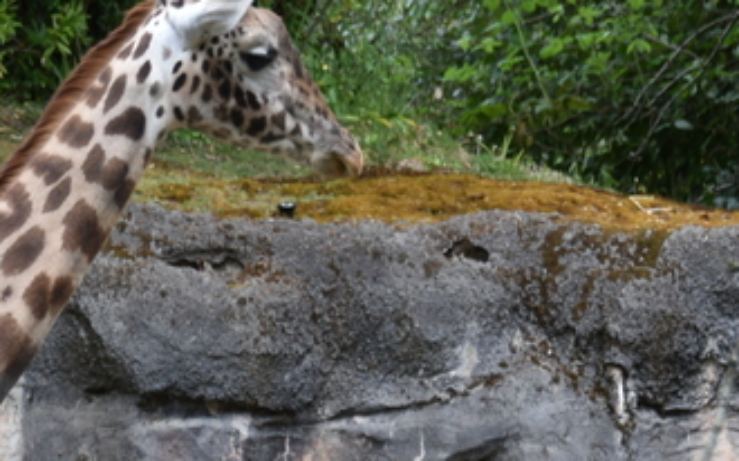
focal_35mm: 494
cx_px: -29
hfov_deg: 4.2
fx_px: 9946
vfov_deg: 2.6
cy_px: 792
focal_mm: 125
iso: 220
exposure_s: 1/250
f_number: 5.6
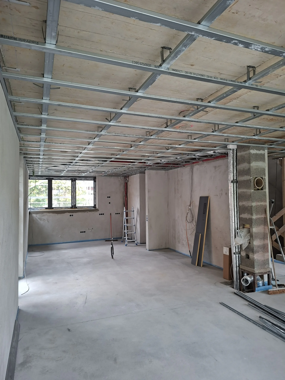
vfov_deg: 73.9
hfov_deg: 58.9
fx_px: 252
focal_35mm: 23
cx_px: 142
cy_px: 190
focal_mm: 5.54
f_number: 1.8
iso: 320
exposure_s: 1/33
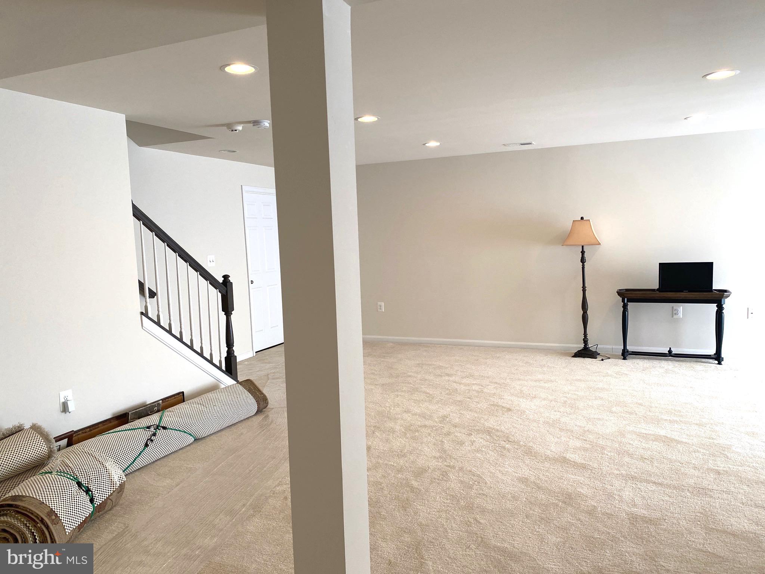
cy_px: 287
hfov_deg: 67.3
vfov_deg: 53.1
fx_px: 575
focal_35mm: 26
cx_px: 382
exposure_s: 1/120
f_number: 1.8
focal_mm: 4.25
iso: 100
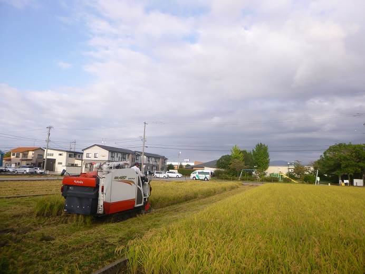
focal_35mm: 25
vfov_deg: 54.9
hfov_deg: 69.4
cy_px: 137
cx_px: 182
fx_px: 264
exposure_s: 1/250
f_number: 3.9
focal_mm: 4.5
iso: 100
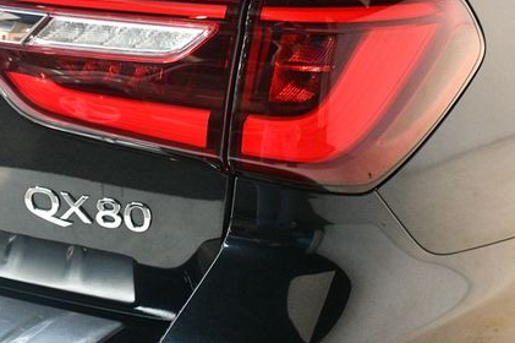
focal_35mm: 73
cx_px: 191
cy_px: 98
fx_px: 1043
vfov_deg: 18.6
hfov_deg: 27.6
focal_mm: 32
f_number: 4
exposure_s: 1/60
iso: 4000
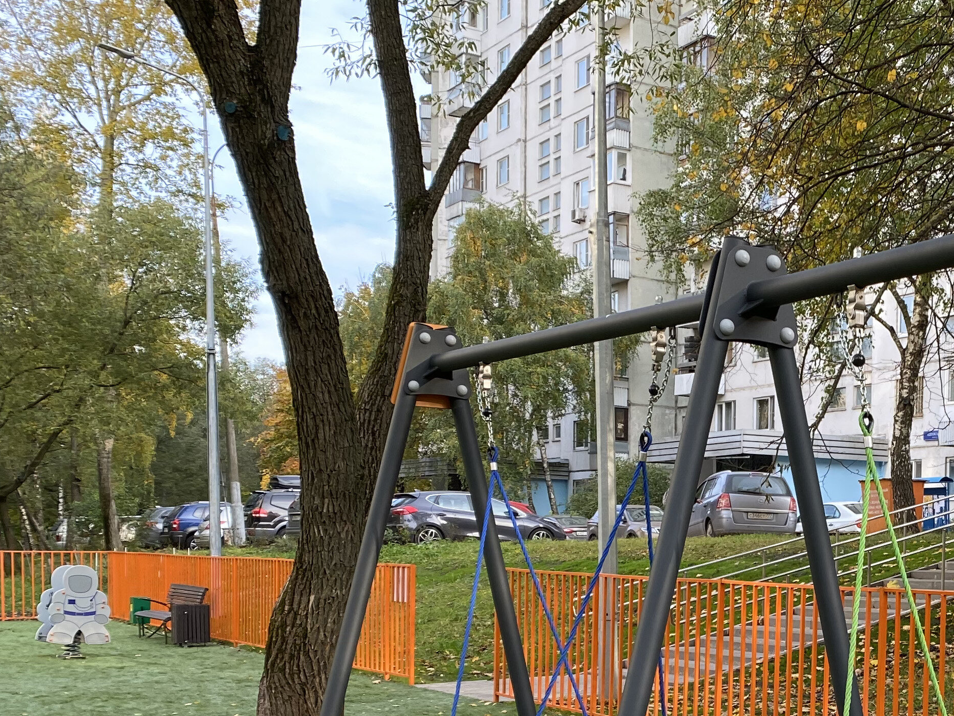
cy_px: 657
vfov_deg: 25.2
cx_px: 926
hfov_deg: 32.0
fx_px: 1543
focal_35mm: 56
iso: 32
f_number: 1.8
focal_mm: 4.25
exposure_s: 1/186
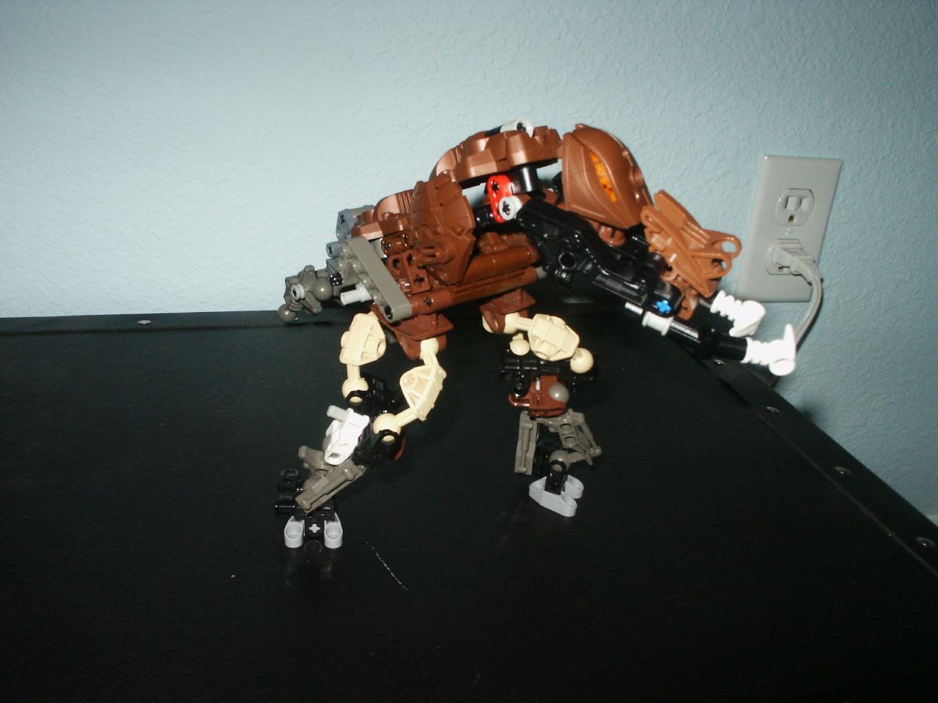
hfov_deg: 52.6
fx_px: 948
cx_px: 469
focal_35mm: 35
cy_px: 352
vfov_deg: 40.7
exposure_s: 1/45
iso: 200
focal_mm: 7.18
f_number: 6.7
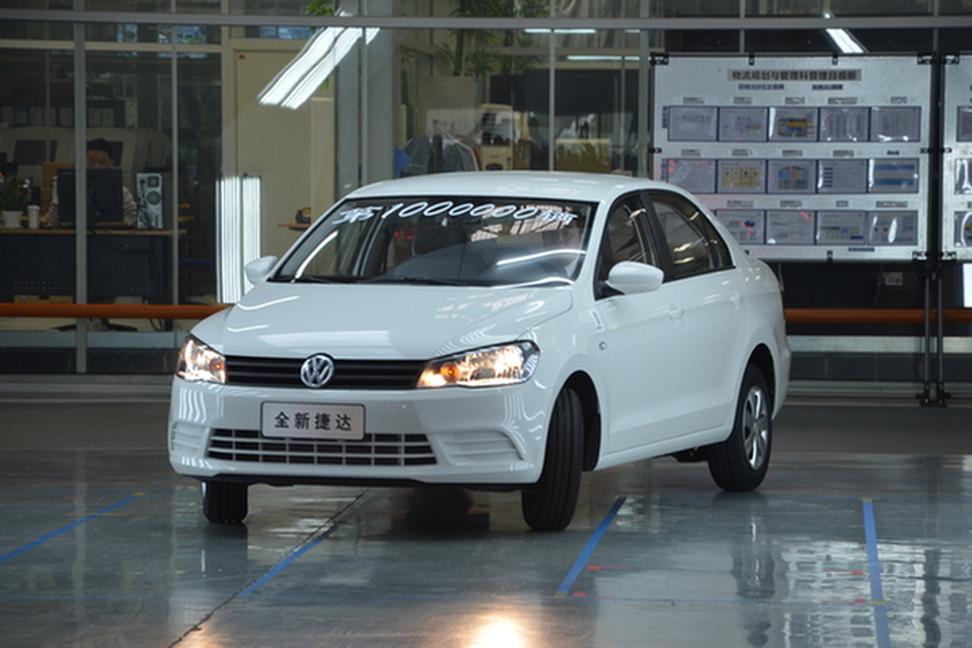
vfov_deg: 8.7
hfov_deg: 13.0
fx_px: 4252
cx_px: 486
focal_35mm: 158
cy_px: 324
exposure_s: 1/50
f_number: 5.6
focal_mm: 105
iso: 400
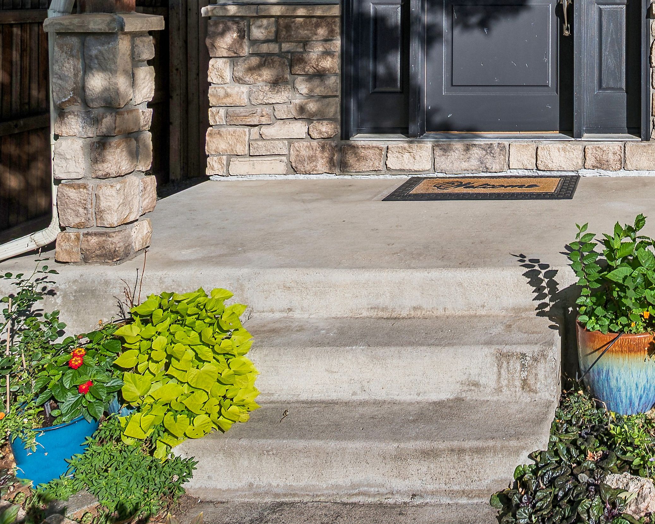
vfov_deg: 29.1
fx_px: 880
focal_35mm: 45
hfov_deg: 36.2
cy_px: -88
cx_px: 674
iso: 100
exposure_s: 1/400
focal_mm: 16.5
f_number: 7.1
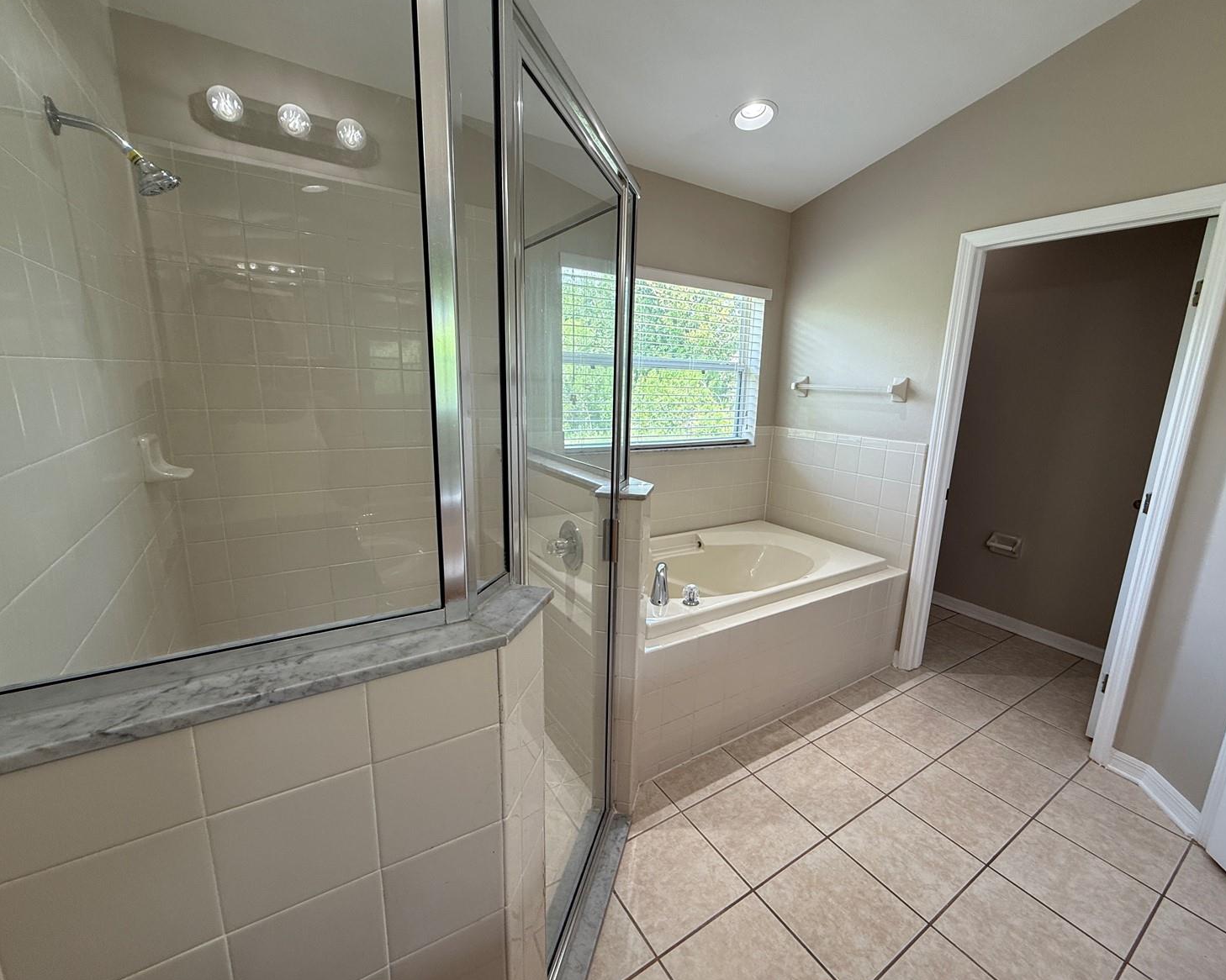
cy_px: 498
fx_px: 544
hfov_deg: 96.6
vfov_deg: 84.0
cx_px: 658
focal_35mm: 15
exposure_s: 1/120
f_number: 2.2
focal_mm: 2.22
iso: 80
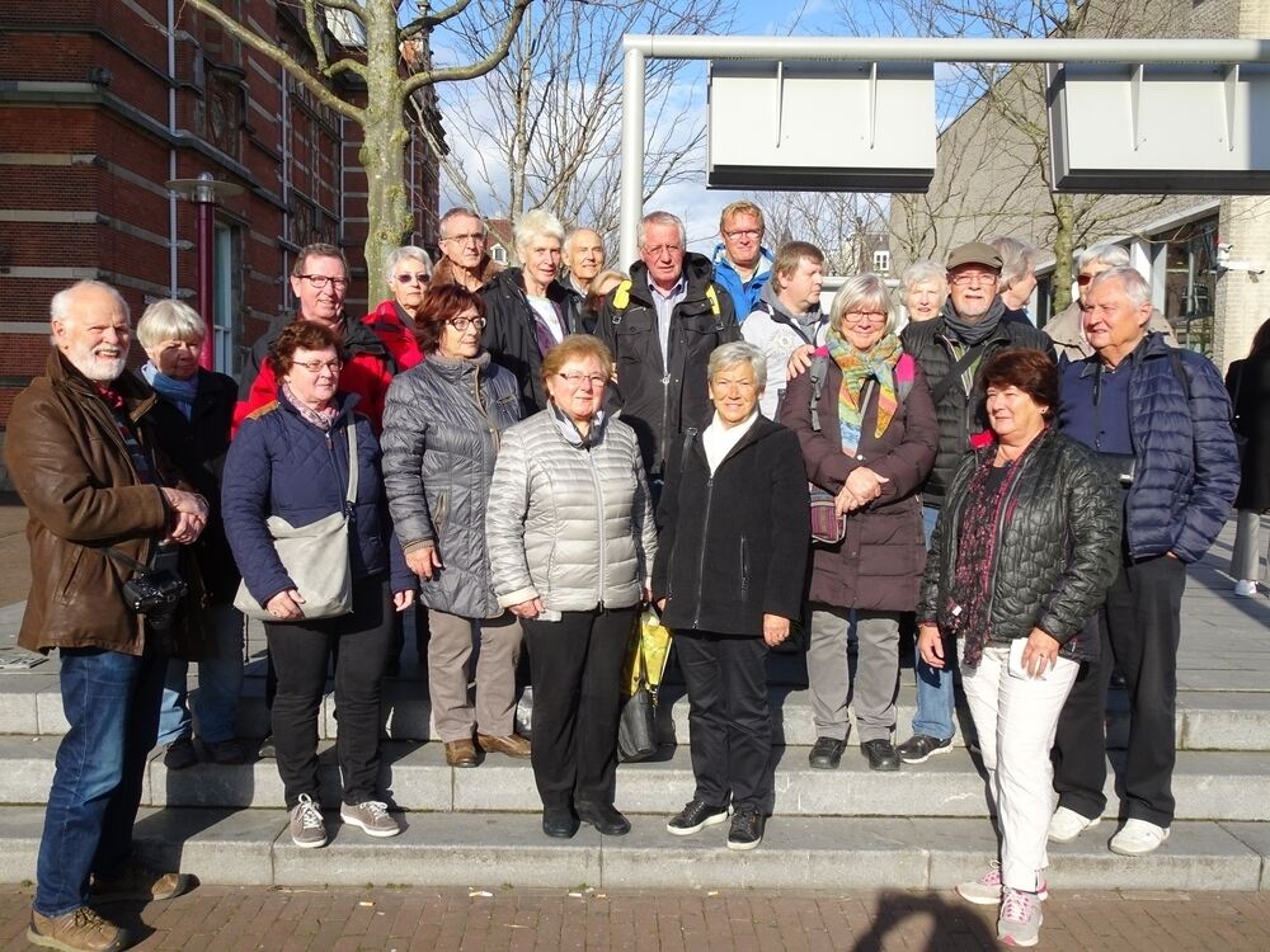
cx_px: 635
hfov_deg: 56.8
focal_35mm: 32
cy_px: 476
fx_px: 1174
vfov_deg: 44.2
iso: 80
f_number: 4
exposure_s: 1/640
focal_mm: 5.43
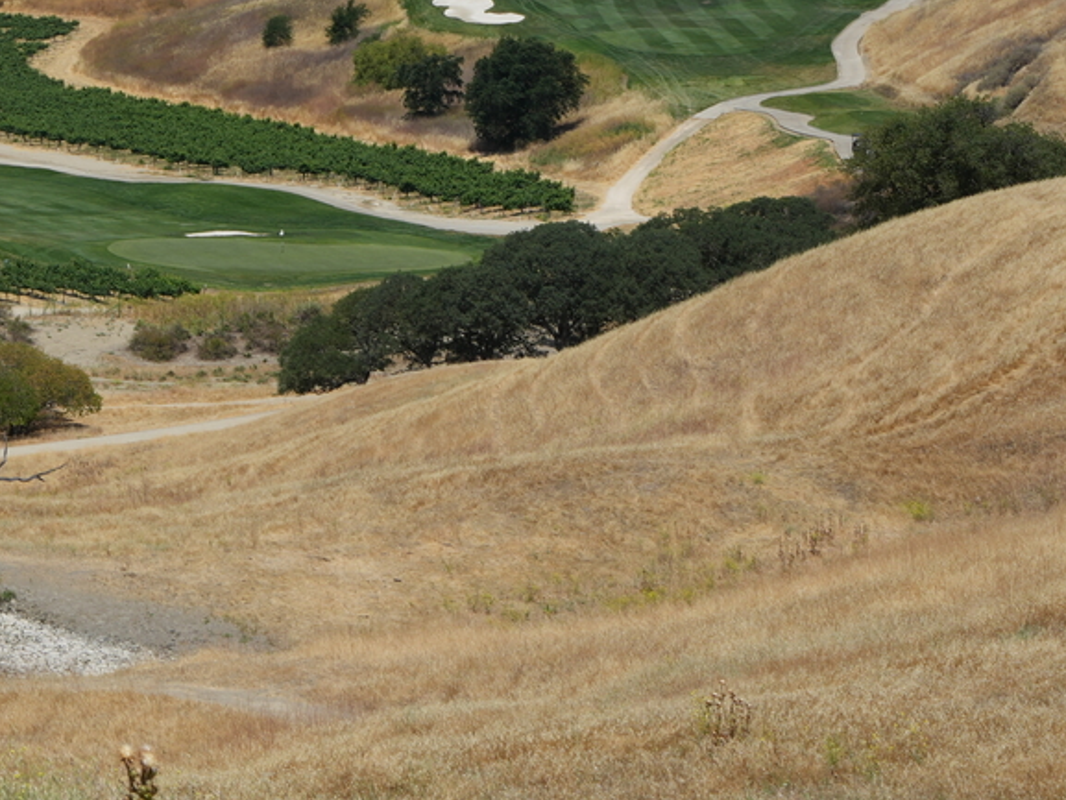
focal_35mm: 126
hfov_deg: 13.9
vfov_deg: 11.5
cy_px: -174
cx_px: -842
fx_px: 3881
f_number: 9
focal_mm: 35
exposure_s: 1/320
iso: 100
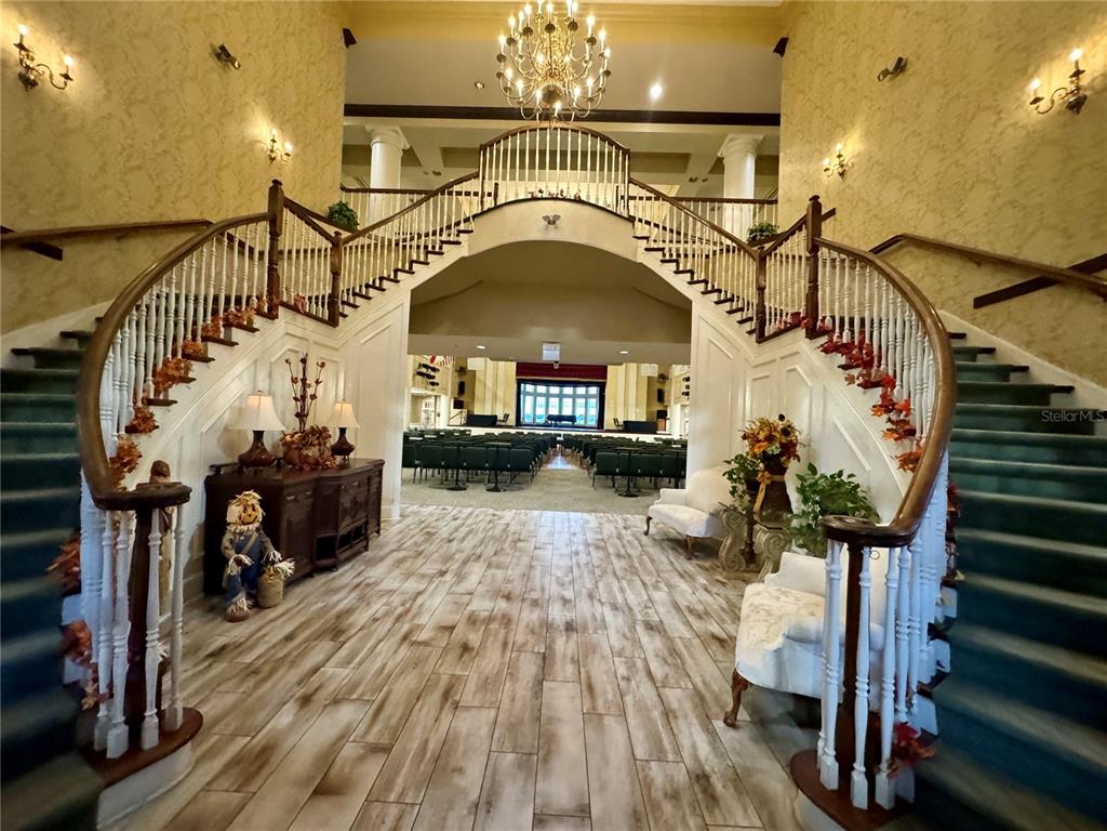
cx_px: 554
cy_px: 416
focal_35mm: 14
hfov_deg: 102.1
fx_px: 448
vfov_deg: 85.7
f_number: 2.2
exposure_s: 1/60
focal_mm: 2.22
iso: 1250
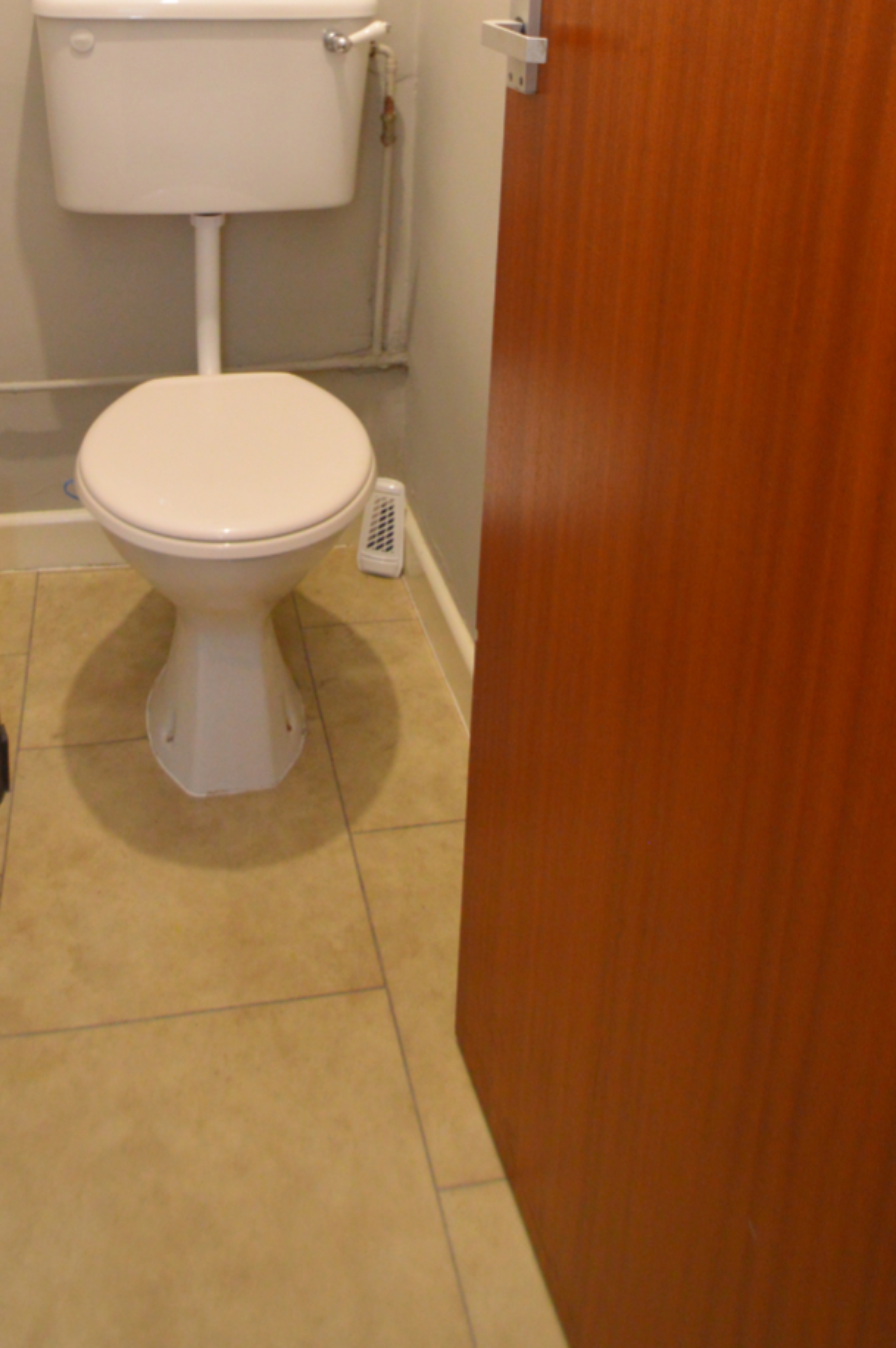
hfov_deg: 43.9
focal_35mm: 29
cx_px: 267
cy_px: 138
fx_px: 1085
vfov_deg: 55.4
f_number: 3.5
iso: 720
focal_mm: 10
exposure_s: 1/60
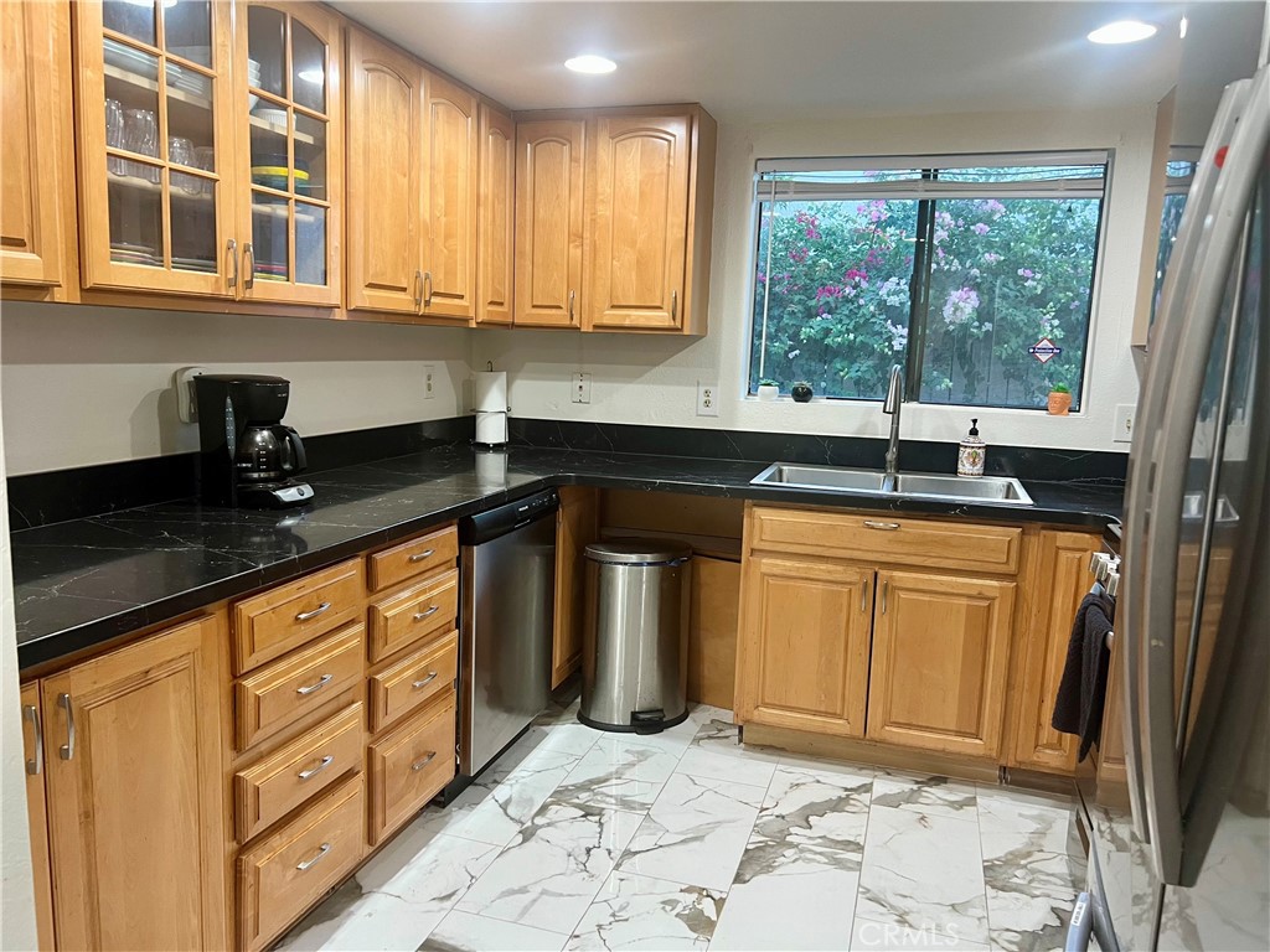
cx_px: 635
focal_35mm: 26
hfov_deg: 67.3
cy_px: 476
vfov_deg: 53.1
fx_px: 954
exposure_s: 1/60
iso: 125
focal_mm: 5.7
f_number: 1.5
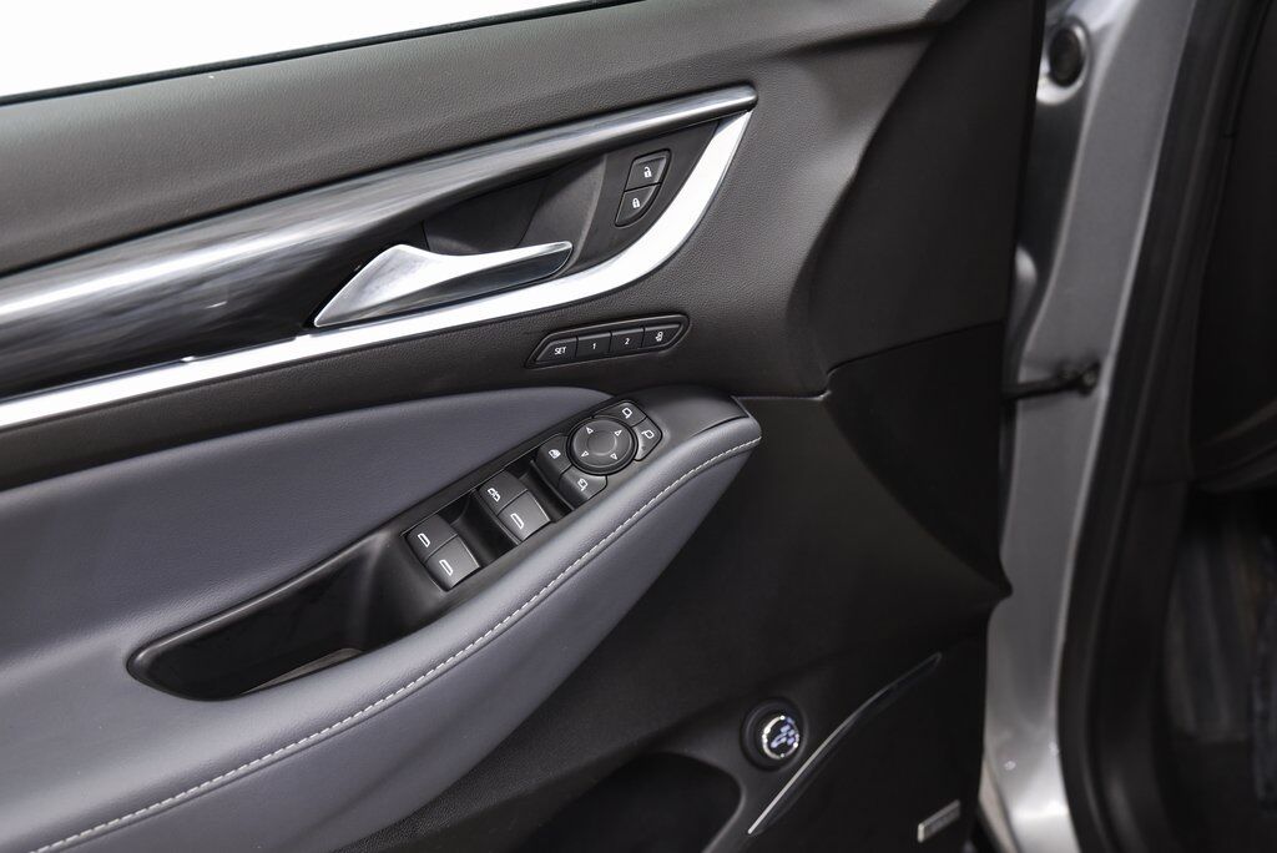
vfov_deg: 30.6
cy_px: 426
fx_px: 1562
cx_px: 638
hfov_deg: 44.5
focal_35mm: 44
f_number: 4.5
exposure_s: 1/20
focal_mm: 44
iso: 1600
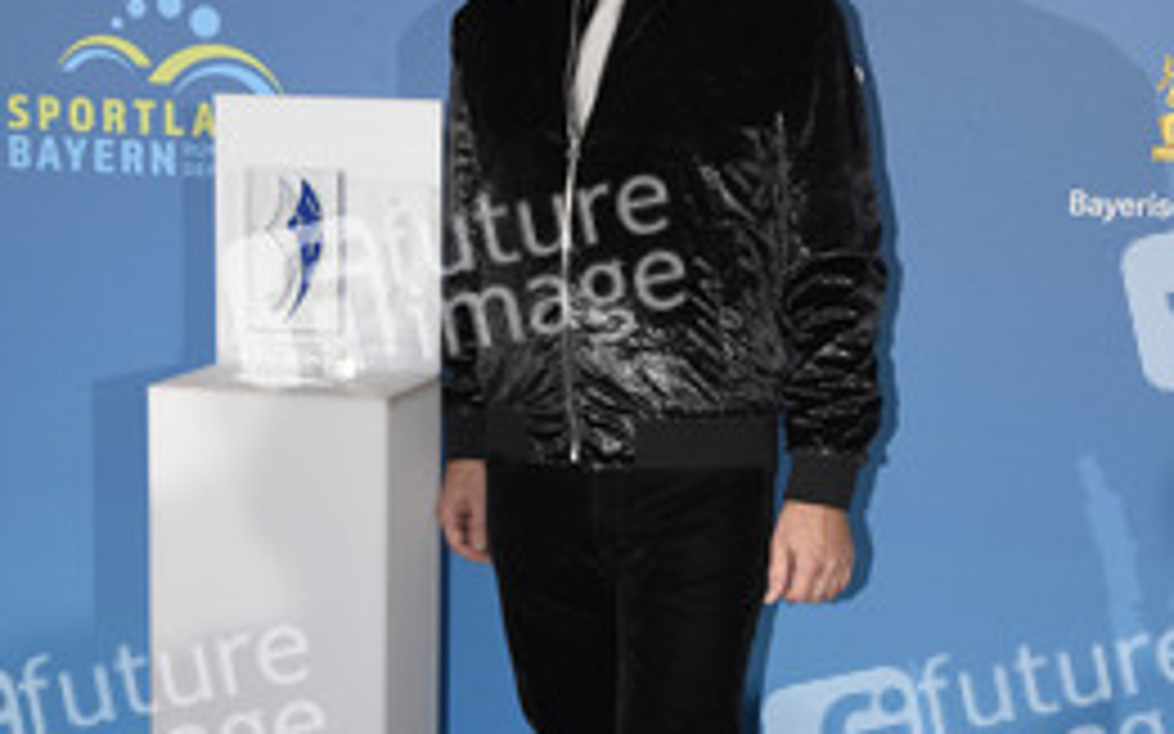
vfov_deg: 16.7
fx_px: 2495
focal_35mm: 78
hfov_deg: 26.5
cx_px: 585
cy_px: 509
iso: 2500
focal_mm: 50
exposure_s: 1/80
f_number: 6.3
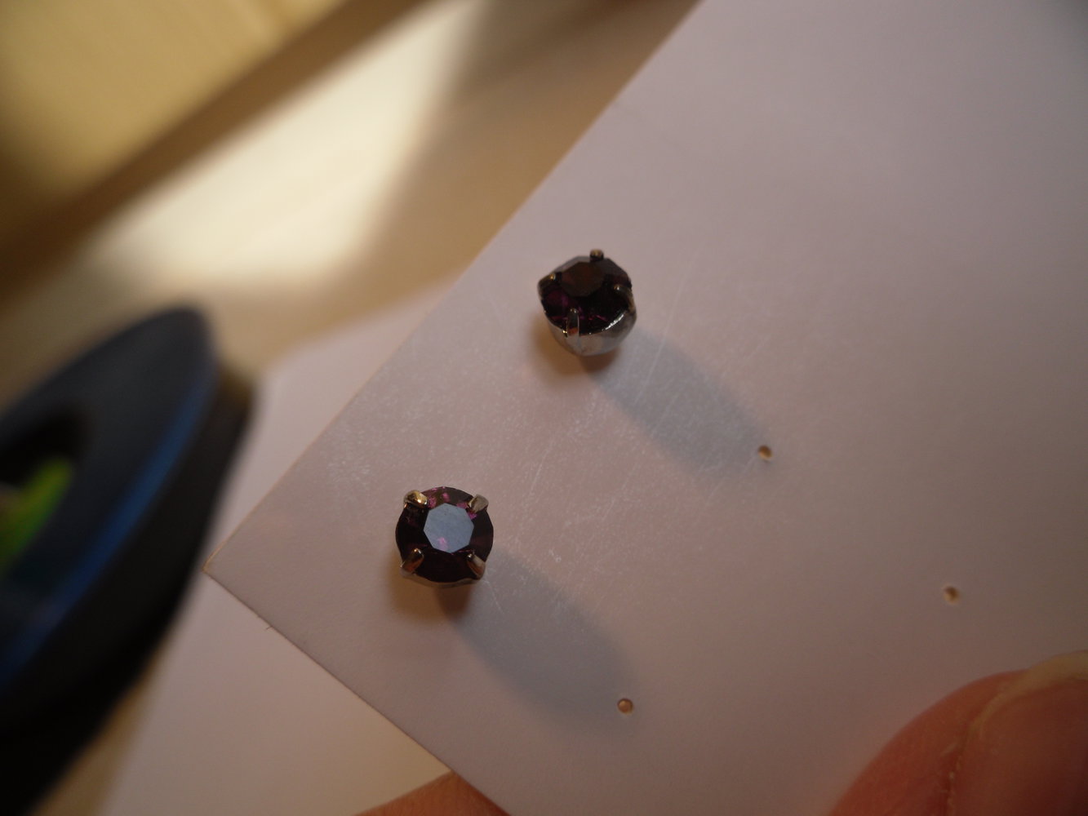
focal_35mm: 45
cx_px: 544
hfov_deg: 42.1
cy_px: 408
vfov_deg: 32.2
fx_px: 1415
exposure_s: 1/215
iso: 80
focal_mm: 6.3
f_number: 3.5
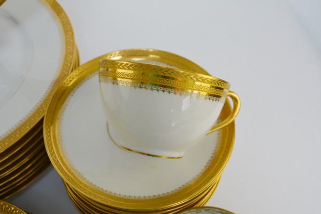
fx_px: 321
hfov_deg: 53.1
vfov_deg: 36.9
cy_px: 107
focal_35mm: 36
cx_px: 160
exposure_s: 1/200
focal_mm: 24
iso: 200
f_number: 7.1
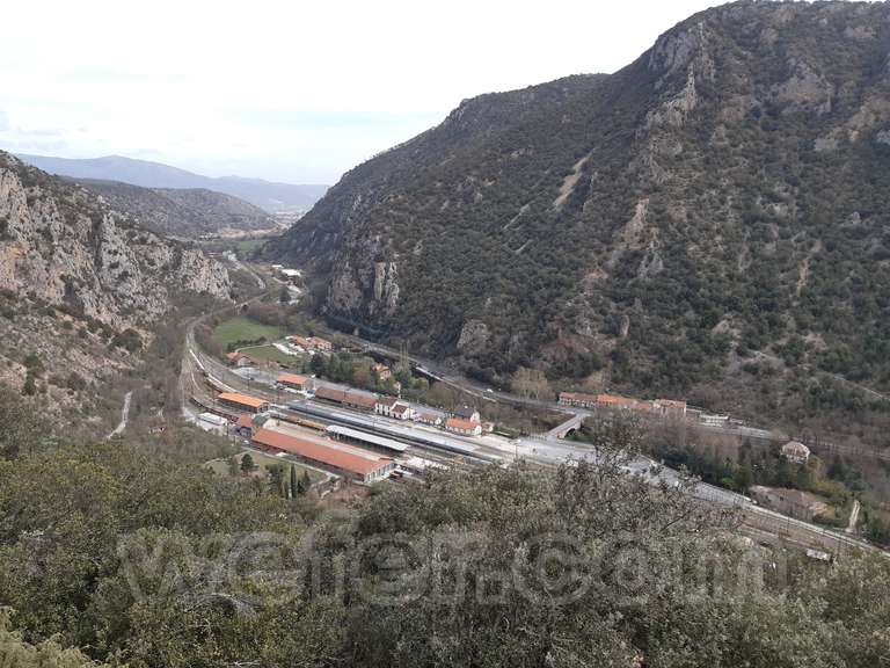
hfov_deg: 67.3
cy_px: 334
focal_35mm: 26
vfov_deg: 53.1
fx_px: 668
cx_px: 445
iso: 40
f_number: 1.7
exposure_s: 1/1117
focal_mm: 3.92
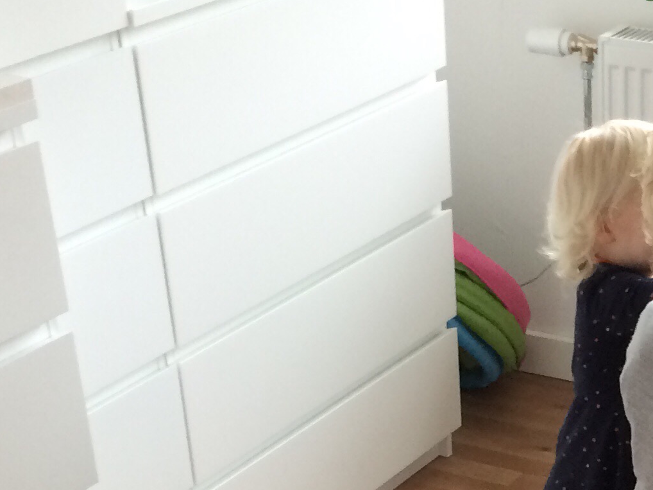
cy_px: 701
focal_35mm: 93
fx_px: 1754
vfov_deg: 14.9
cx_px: 604
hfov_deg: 20.6
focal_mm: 4.15
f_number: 2.2
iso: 64
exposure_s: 1/33
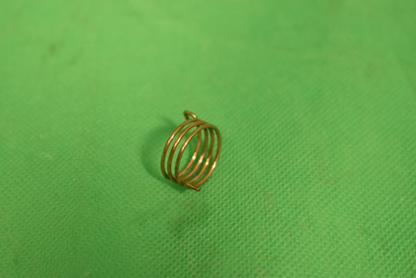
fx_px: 953
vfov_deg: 16.6
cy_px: 139
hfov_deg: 24.6
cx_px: 208
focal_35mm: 82
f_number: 5.6
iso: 180
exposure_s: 1/60
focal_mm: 55
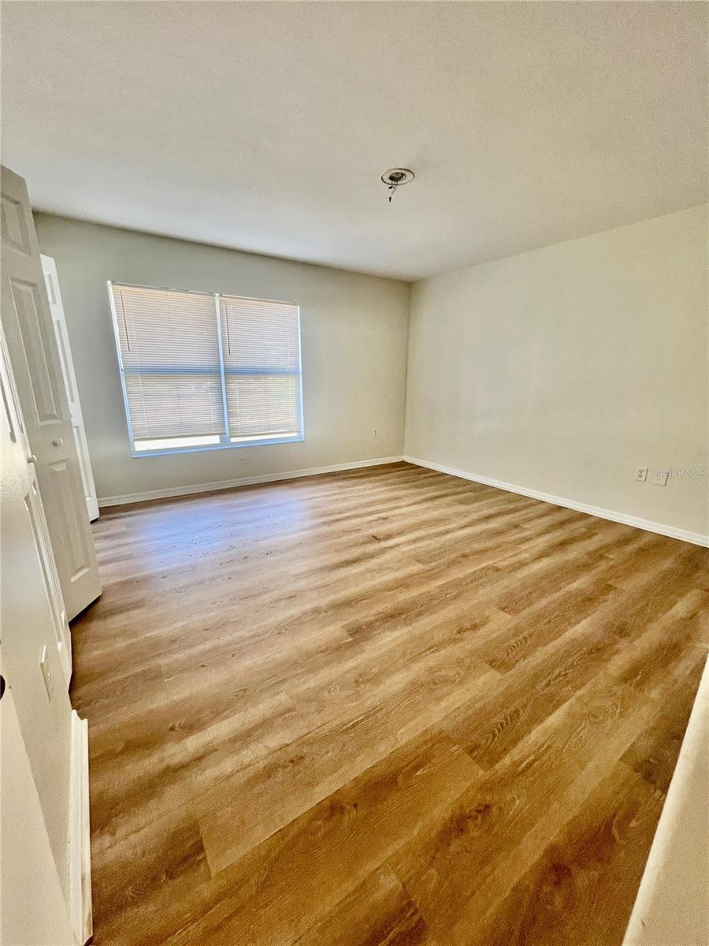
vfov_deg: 106.2
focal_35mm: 13
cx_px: 354
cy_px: 473
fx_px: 355
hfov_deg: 89.9
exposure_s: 1/60
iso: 125
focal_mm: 1.57
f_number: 1.8
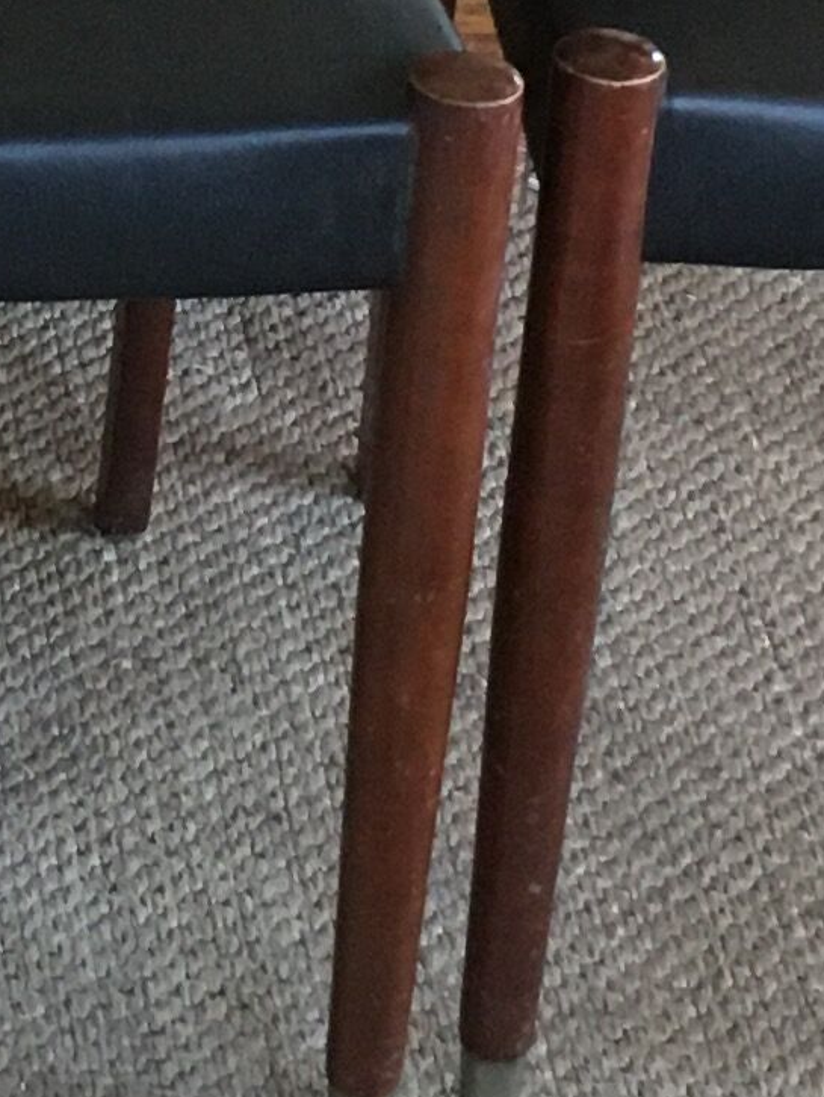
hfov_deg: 9.0
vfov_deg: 12.0
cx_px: -318
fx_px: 5107
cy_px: -246
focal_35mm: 161
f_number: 2.2
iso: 200
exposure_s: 1/33
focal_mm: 4.15
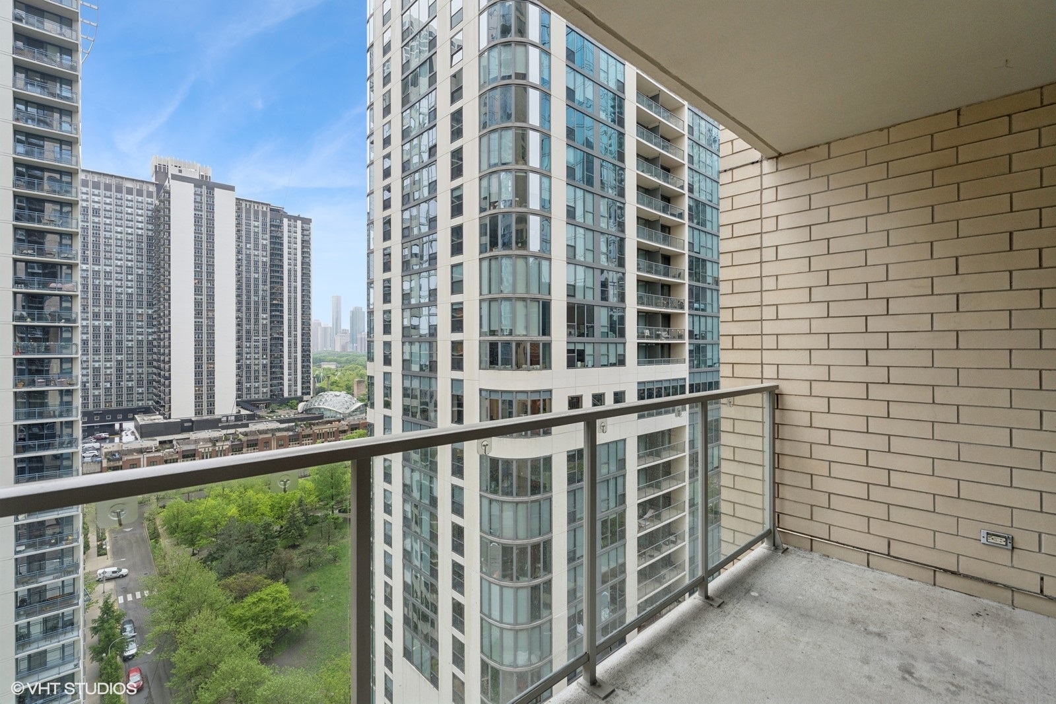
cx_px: 528
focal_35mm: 16
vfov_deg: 73.7
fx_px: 469
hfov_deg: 96.7
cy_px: 352
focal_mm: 16
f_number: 8
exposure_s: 1/30
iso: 320
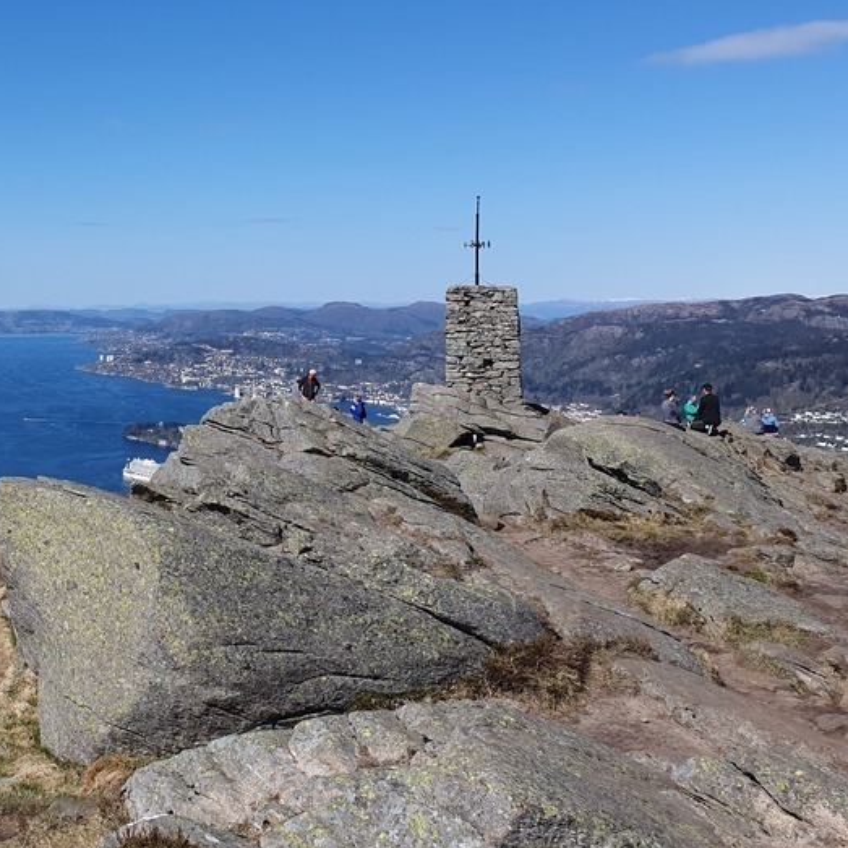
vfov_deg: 37.0
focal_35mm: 45
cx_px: 122
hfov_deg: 35.8
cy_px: 253
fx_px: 1247
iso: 50
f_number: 2.4
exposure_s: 1/2416
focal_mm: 4.32
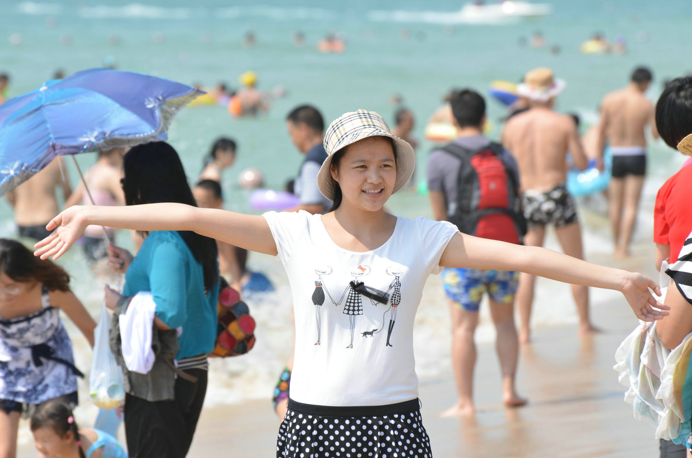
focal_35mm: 360
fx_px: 6907
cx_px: 346
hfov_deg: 5.7
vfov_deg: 3.8
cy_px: 229
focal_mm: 240
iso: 100
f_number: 8
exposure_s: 1/200
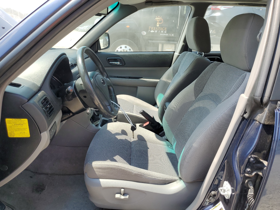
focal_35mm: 26
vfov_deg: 53.1
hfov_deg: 67.3
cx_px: 140
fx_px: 210
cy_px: 105
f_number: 1.5
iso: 50
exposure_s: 1/833
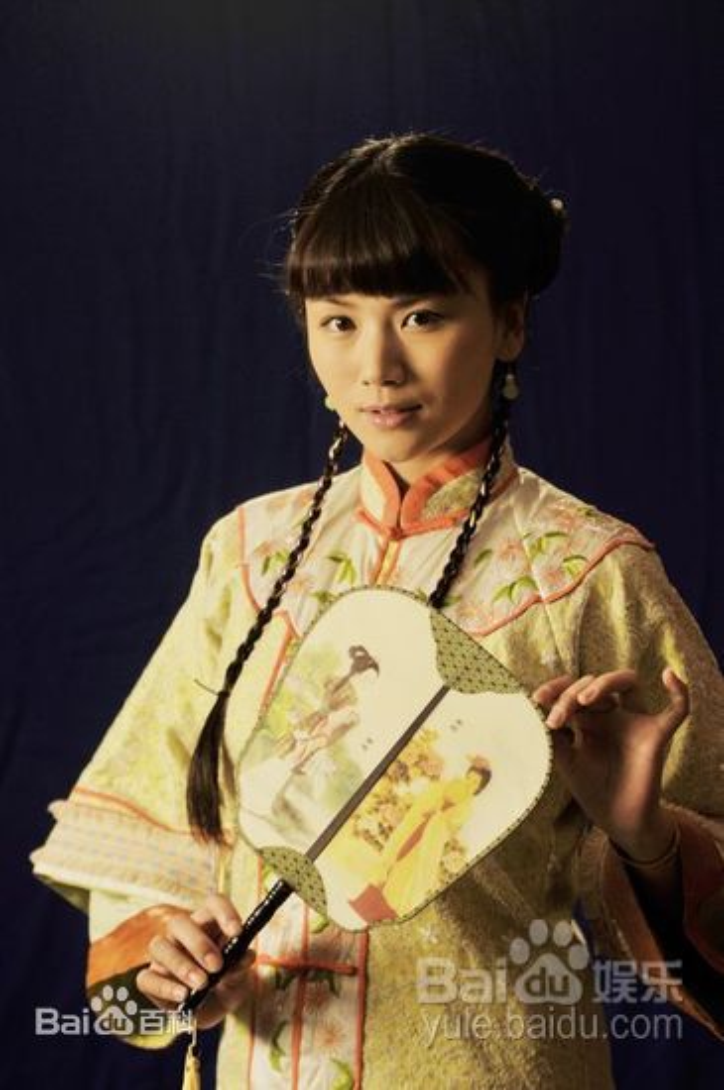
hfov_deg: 11.4
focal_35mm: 120
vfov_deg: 17.1
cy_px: 545
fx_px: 3631
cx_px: 362
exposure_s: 1/80
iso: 200
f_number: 2.8
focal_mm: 80
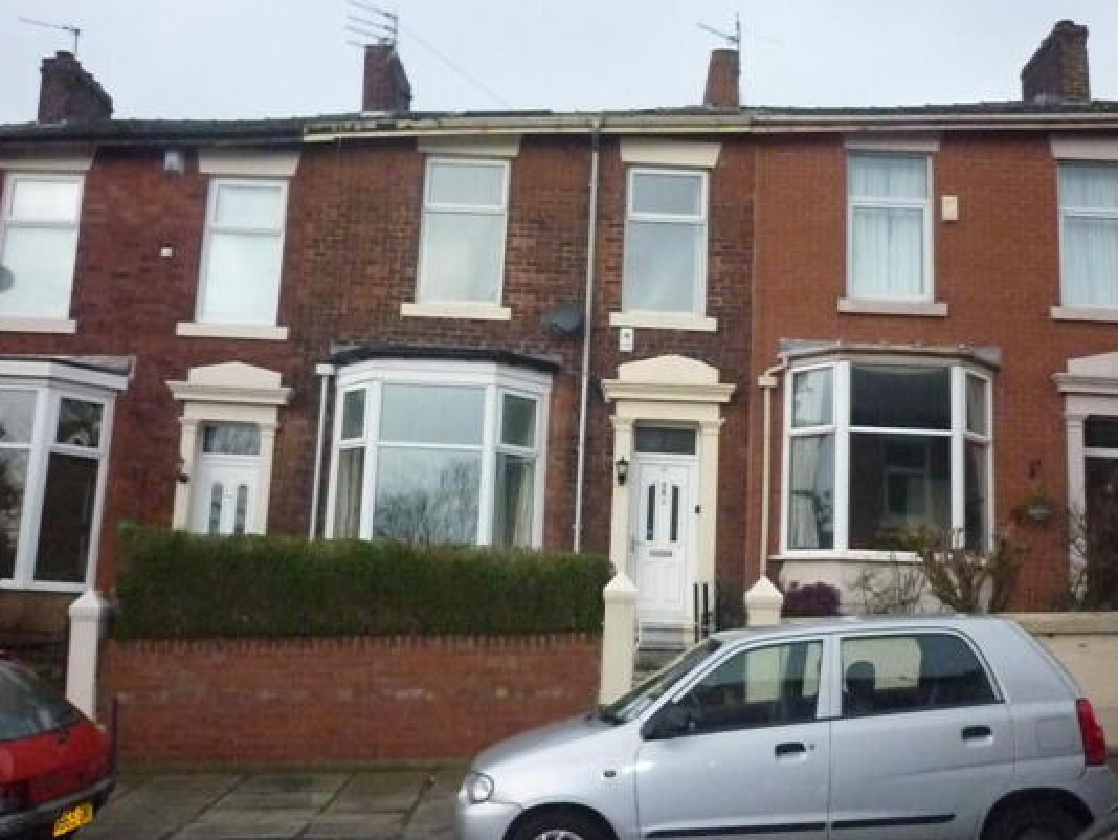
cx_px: 562
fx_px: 1163
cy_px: 393
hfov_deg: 51.3
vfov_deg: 39.7
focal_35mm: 36
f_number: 8
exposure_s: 1/400
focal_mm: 5.5
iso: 1600
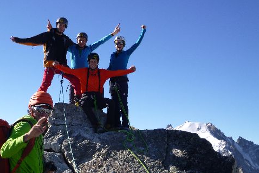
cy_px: 82
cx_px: 104
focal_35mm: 60
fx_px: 432
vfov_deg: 22.6
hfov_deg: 33.3
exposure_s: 1/320
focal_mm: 8.4
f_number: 4.8
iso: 100
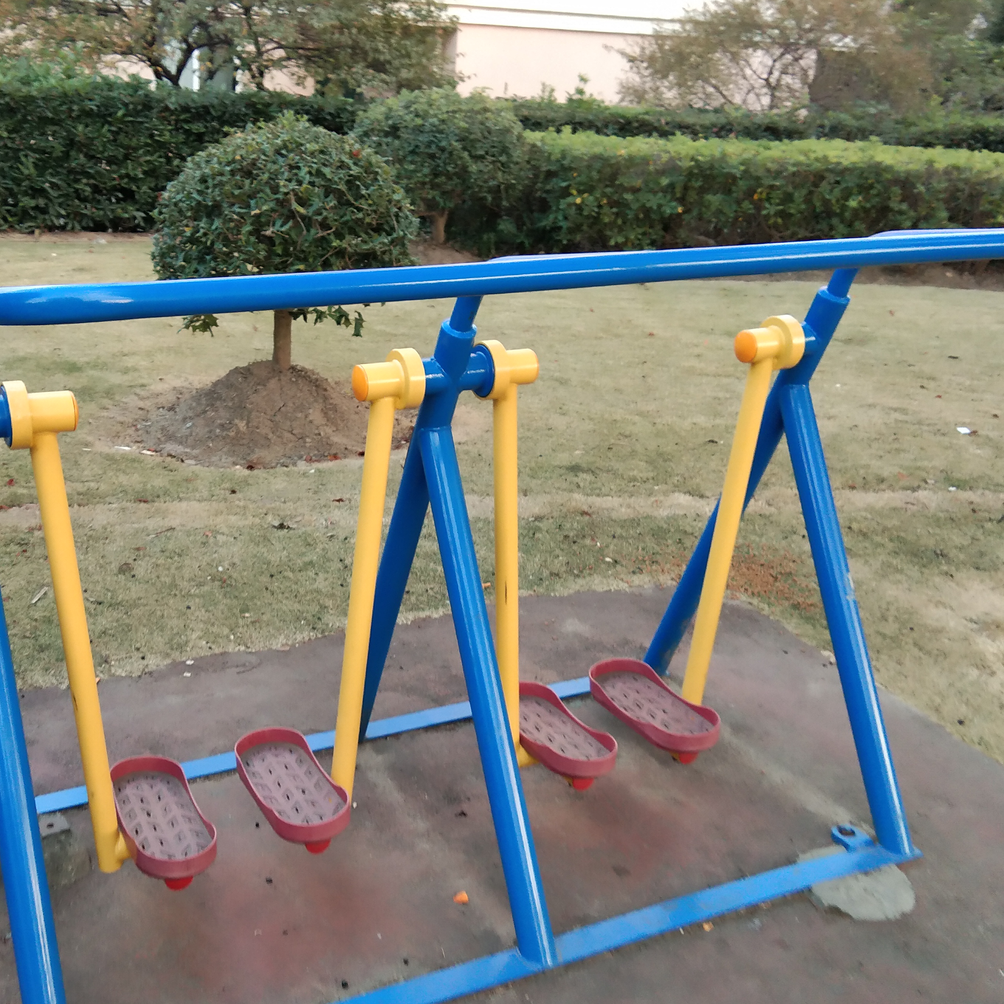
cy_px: 579
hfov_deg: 38.1
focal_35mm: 44
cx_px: 370
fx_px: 1444
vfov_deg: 38.3
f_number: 2.2
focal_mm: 3.69
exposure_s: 1/50
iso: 160
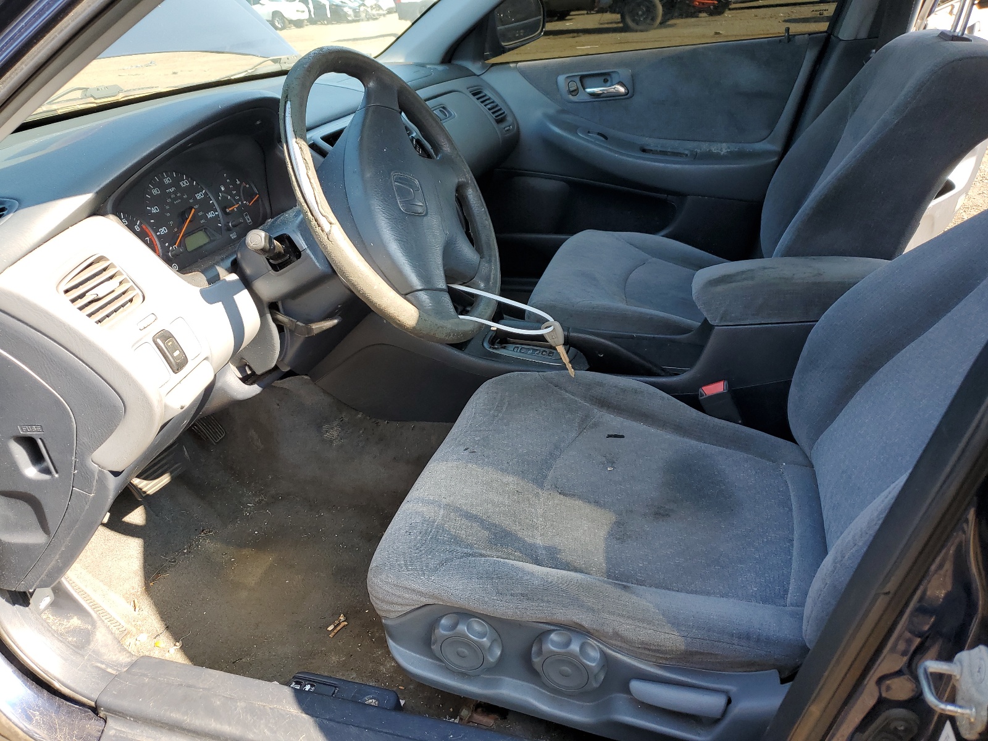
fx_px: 742
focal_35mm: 26
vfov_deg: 53.1
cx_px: 494
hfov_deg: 67.3
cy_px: 370
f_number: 1.5
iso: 50
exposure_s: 1/244
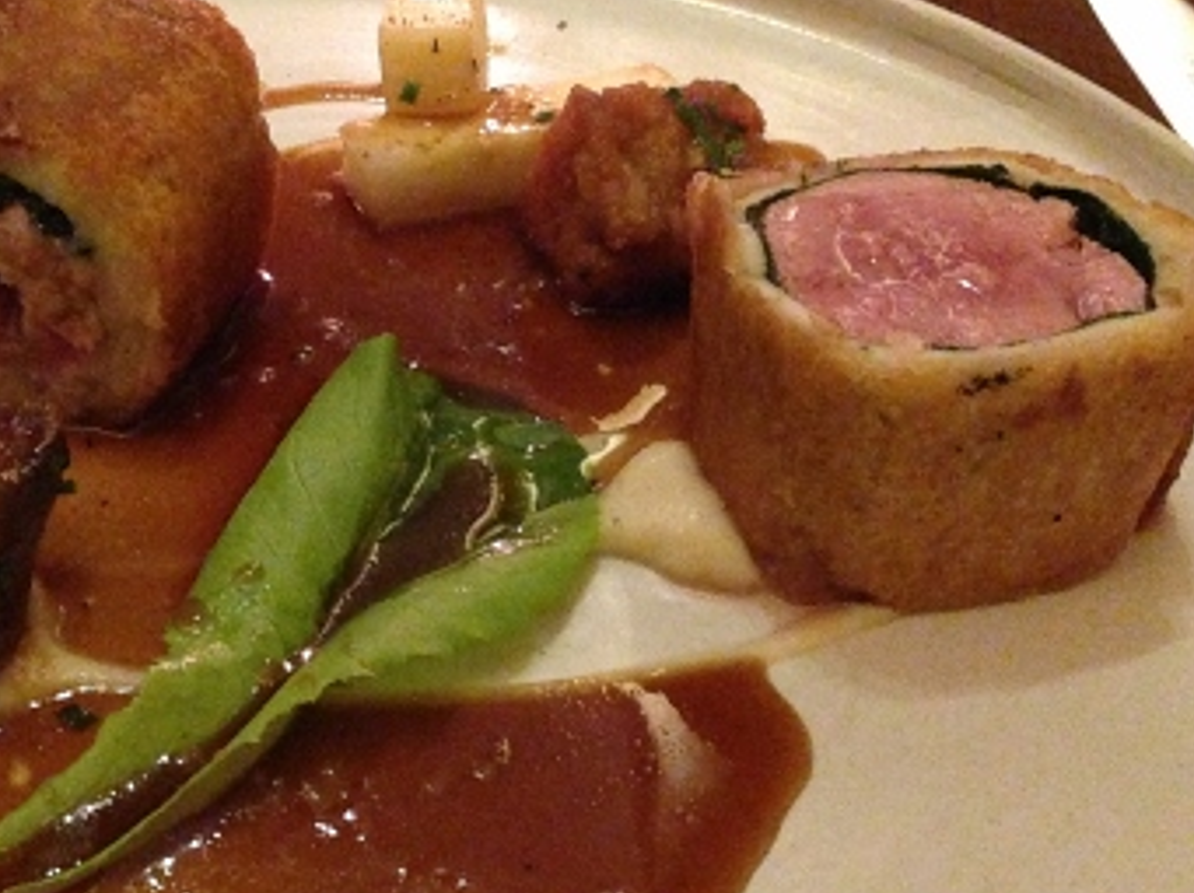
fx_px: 3204
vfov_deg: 15.9
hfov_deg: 21.1
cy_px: 455
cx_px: 445
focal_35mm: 93
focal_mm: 4.12
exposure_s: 1/15
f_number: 2.4
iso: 1600
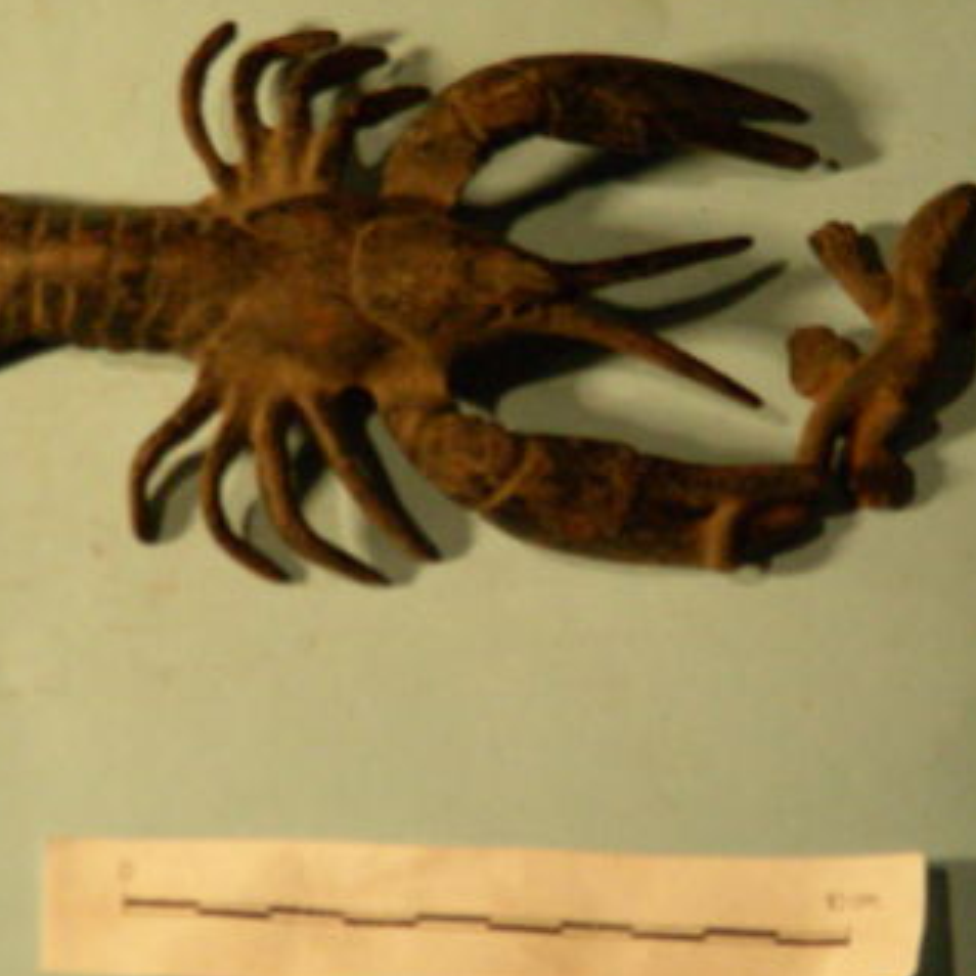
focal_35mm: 272
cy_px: 486
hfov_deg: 6.4
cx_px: 457
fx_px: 8677
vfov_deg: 6.4
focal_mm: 32.7
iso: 400
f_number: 3.5
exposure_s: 1/273
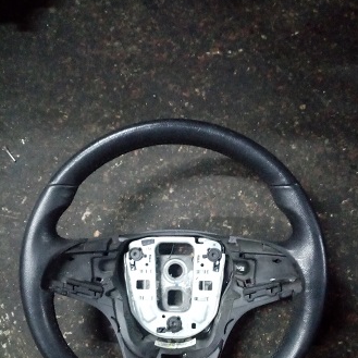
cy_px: 238
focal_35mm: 31
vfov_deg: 51.6
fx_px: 363
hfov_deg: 52.5
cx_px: 179
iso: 2000
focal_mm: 3.62
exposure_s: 1/14.3
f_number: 1.8
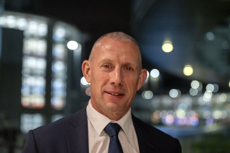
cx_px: 115
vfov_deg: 19.4
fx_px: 447
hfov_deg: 28.8
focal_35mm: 70
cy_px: 76
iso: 1600
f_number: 3.2
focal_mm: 70
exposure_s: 1/125
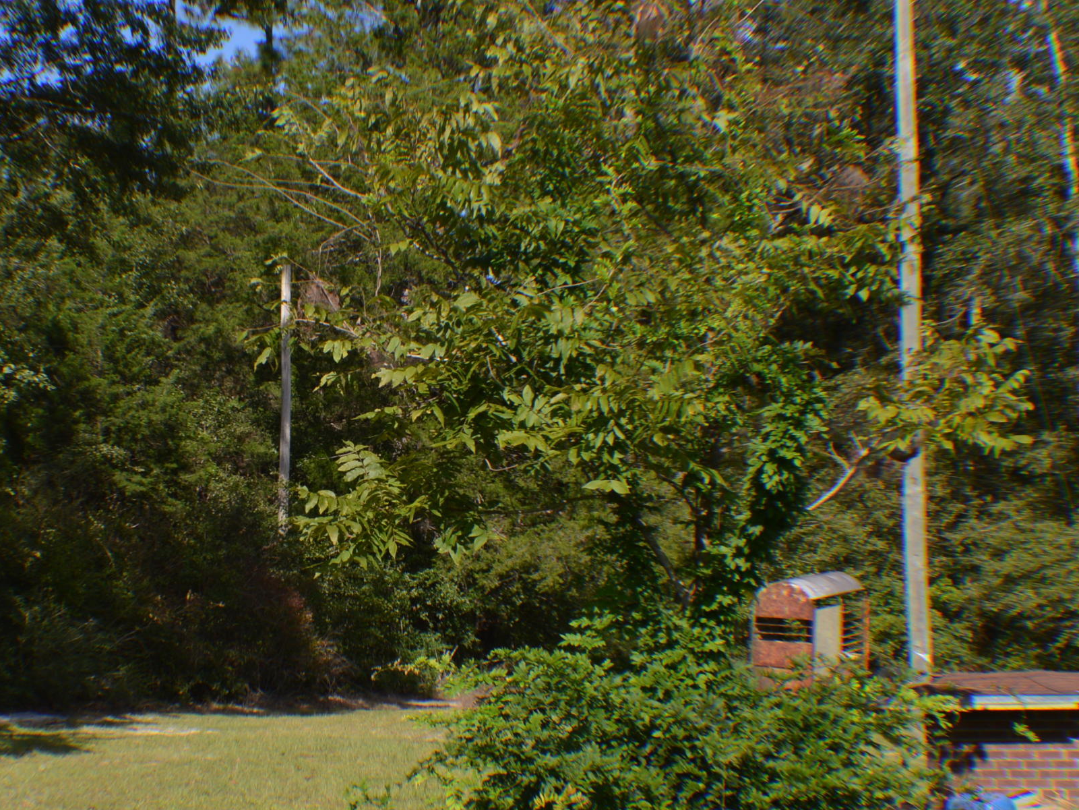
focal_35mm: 81
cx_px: 405
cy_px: 426
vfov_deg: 18.2
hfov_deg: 24.1
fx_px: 2525
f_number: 7.1
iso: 100
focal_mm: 30
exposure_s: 1/200
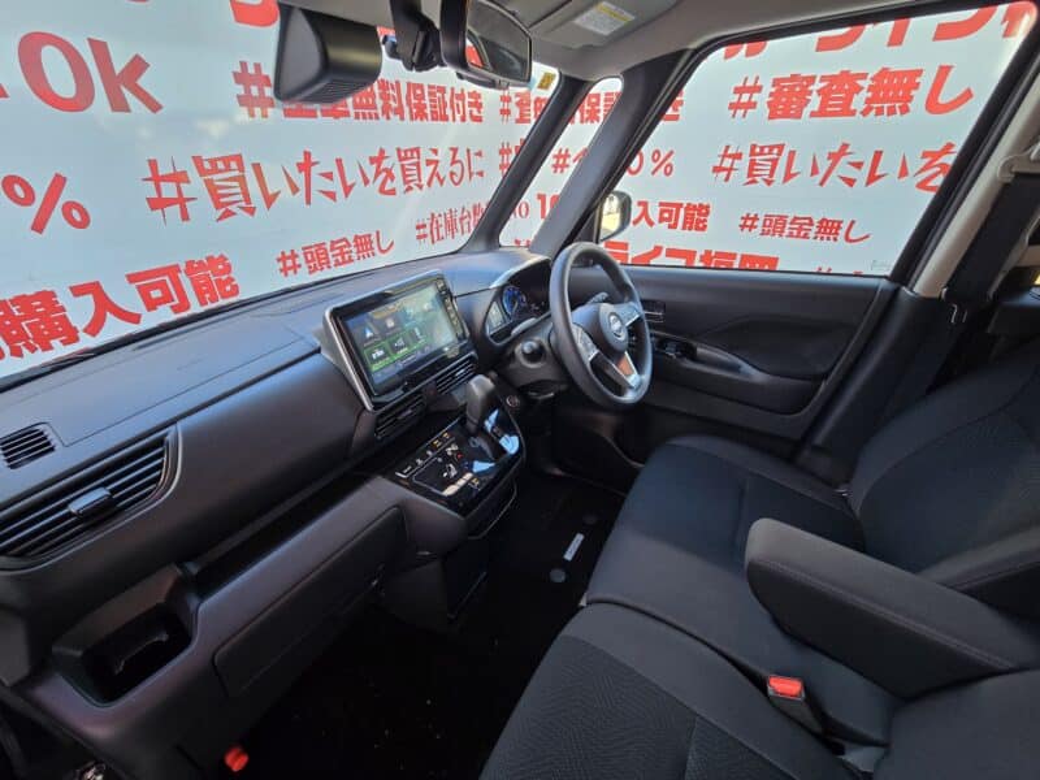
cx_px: 520
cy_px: 390
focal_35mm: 13
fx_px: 391
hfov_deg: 106.2
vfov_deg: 89.9
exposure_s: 1/50
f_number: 2.2
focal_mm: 2.2
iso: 80
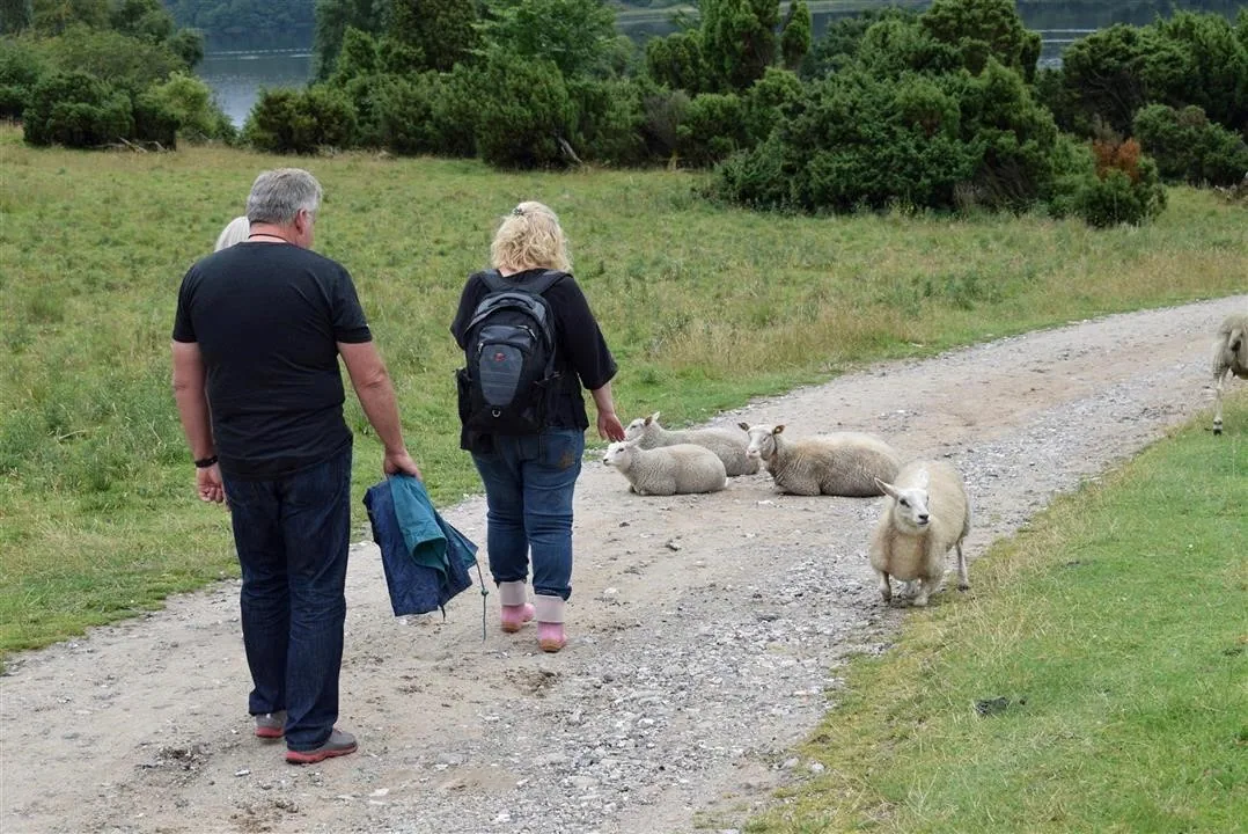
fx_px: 2393
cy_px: 417
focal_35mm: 69
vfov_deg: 19.8
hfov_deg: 29.2
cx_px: 624
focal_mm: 46
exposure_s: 1/320
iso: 200
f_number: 9
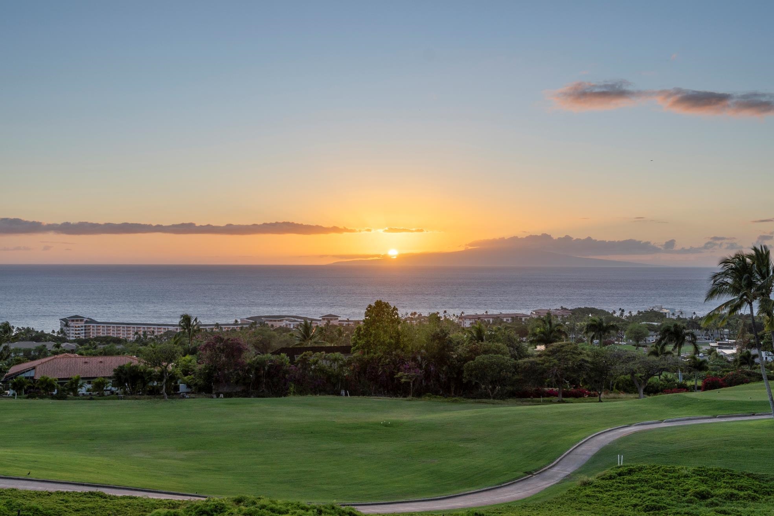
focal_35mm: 42
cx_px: 387
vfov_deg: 31.9
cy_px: 258
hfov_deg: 46.4
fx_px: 903
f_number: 8
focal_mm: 28
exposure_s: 1/60
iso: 100
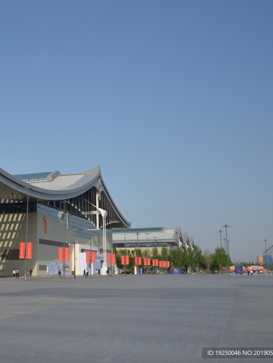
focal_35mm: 48
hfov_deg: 29.6
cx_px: 54
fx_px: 504
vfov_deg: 39.6
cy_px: 181
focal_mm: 22
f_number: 3.8
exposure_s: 1/1250
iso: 100
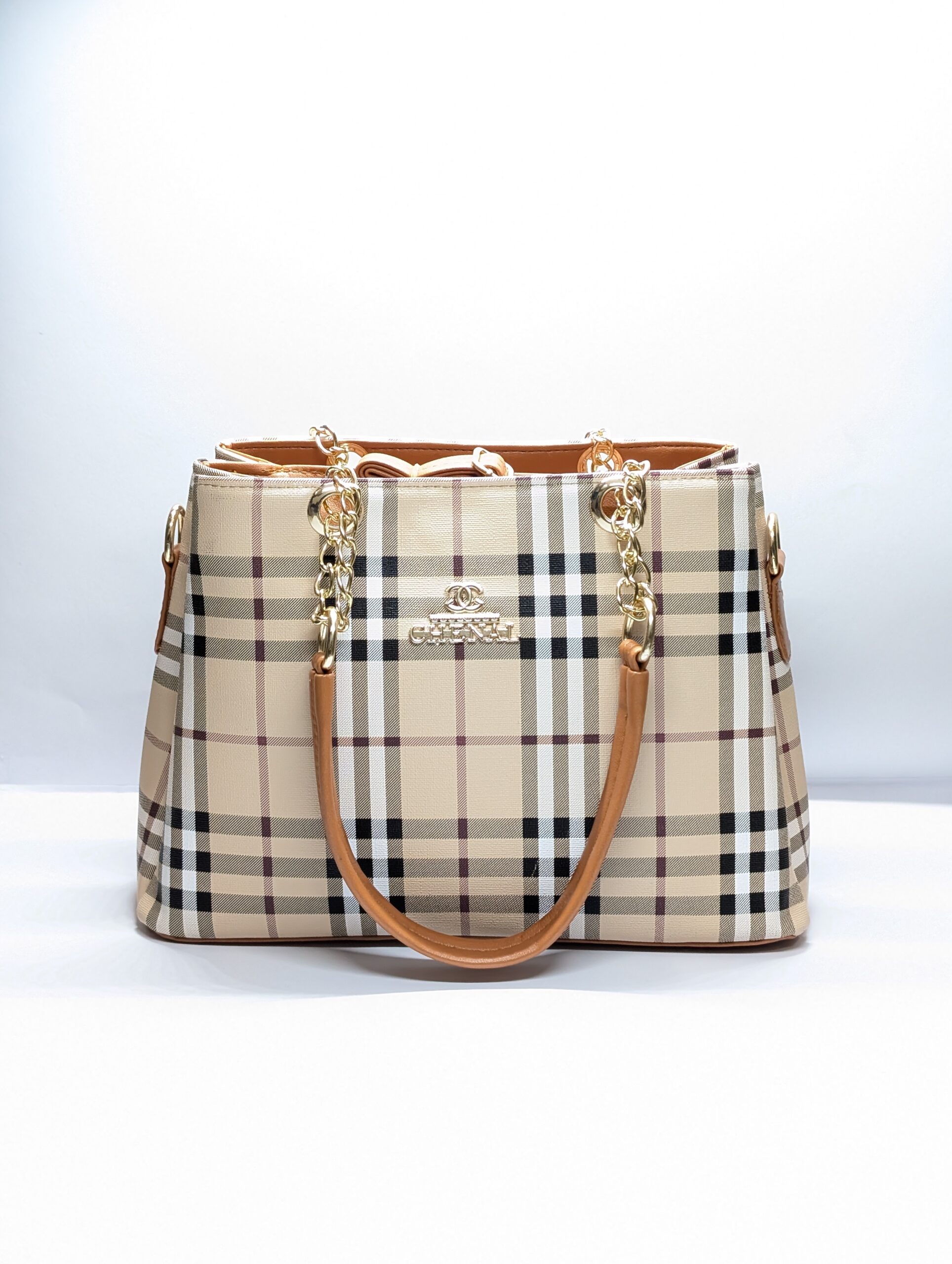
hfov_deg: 29.8
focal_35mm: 49
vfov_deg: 38.9
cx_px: 476
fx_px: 1792
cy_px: 632
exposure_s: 1/48.8
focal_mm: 6.9
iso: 247
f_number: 1.68
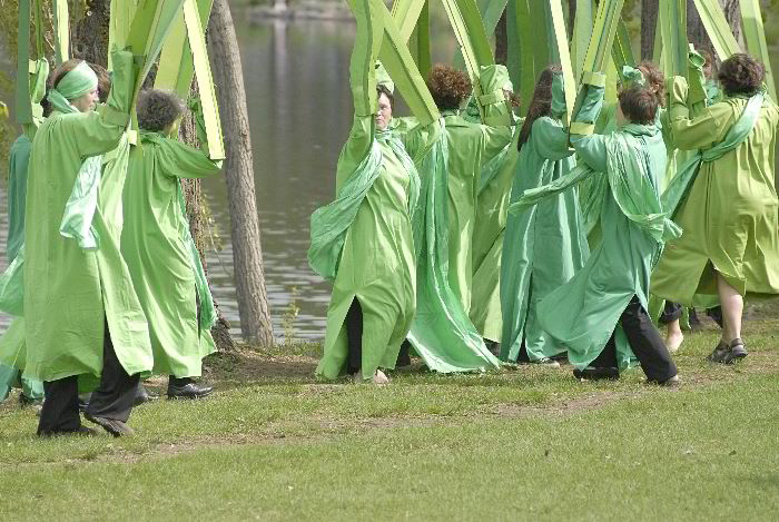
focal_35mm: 300
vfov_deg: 4.6
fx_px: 6501
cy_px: 261
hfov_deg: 6.9
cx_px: 390
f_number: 4.5
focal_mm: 200
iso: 400
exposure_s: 1/1000
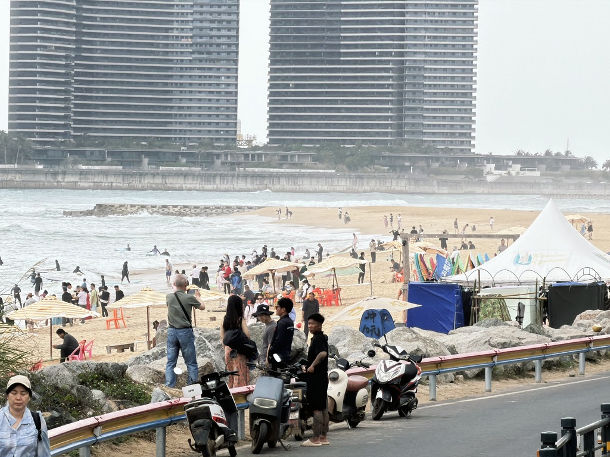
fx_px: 3524
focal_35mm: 200
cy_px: 228
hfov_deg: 9.9
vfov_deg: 7.4
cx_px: 305
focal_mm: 16.89
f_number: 2.8
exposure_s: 1/624
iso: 50
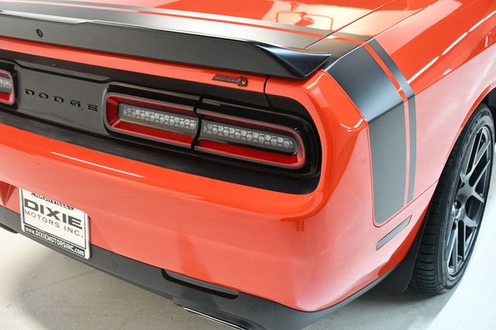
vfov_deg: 33.4
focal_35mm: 40
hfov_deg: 48.5
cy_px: 165
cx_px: 248
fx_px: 551
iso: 3200
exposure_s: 1/100
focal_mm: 27
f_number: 4
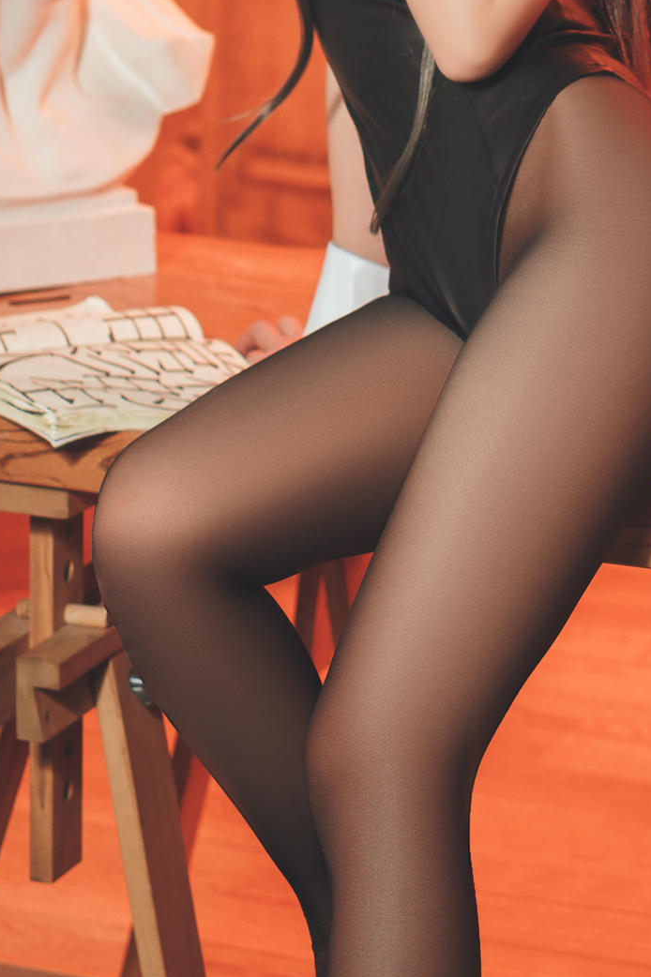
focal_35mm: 144
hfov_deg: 9.5
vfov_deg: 14.2
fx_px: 3908
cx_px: 385
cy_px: 308
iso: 200
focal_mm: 50
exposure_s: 1/125
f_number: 2.8
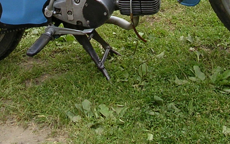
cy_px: -70
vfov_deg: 11.6
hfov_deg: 19.3
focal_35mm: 108
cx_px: 98
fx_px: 677
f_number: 2.8
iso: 50
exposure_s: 1/382
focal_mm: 5.8
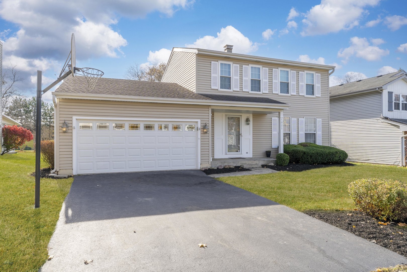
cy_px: 136
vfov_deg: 53.1
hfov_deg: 73.7
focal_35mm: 24
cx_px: 204
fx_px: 271
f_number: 9
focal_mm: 24
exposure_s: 1/320
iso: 200
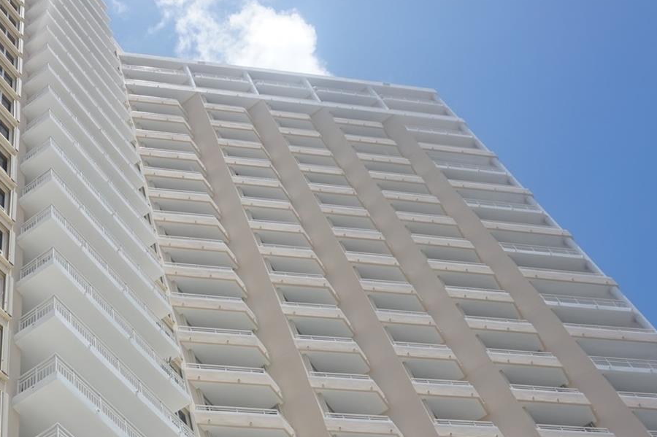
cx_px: 125
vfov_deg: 27.3
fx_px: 875
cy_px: 371
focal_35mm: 48
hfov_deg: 39.4
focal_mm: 18
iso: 100
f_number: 11
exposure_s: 1/160
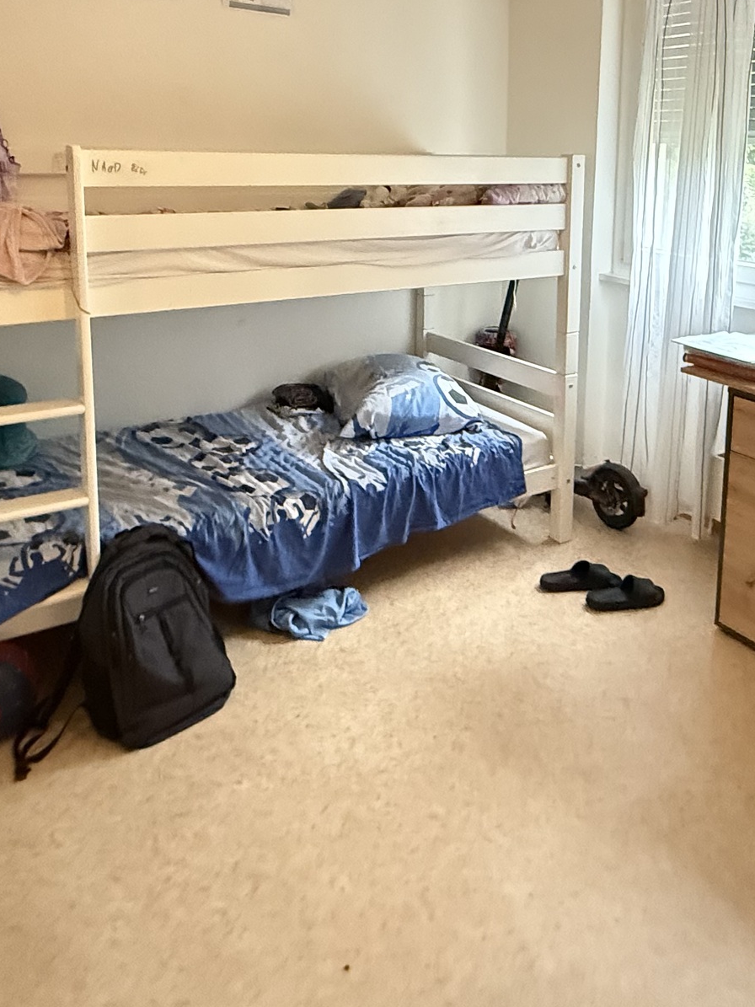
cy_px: 267
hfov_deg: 46.4
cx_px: 466
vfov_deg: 57.3
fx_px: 873
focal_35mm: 30
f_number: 2.2
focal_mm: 2.22
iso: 1250
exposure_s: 1/50
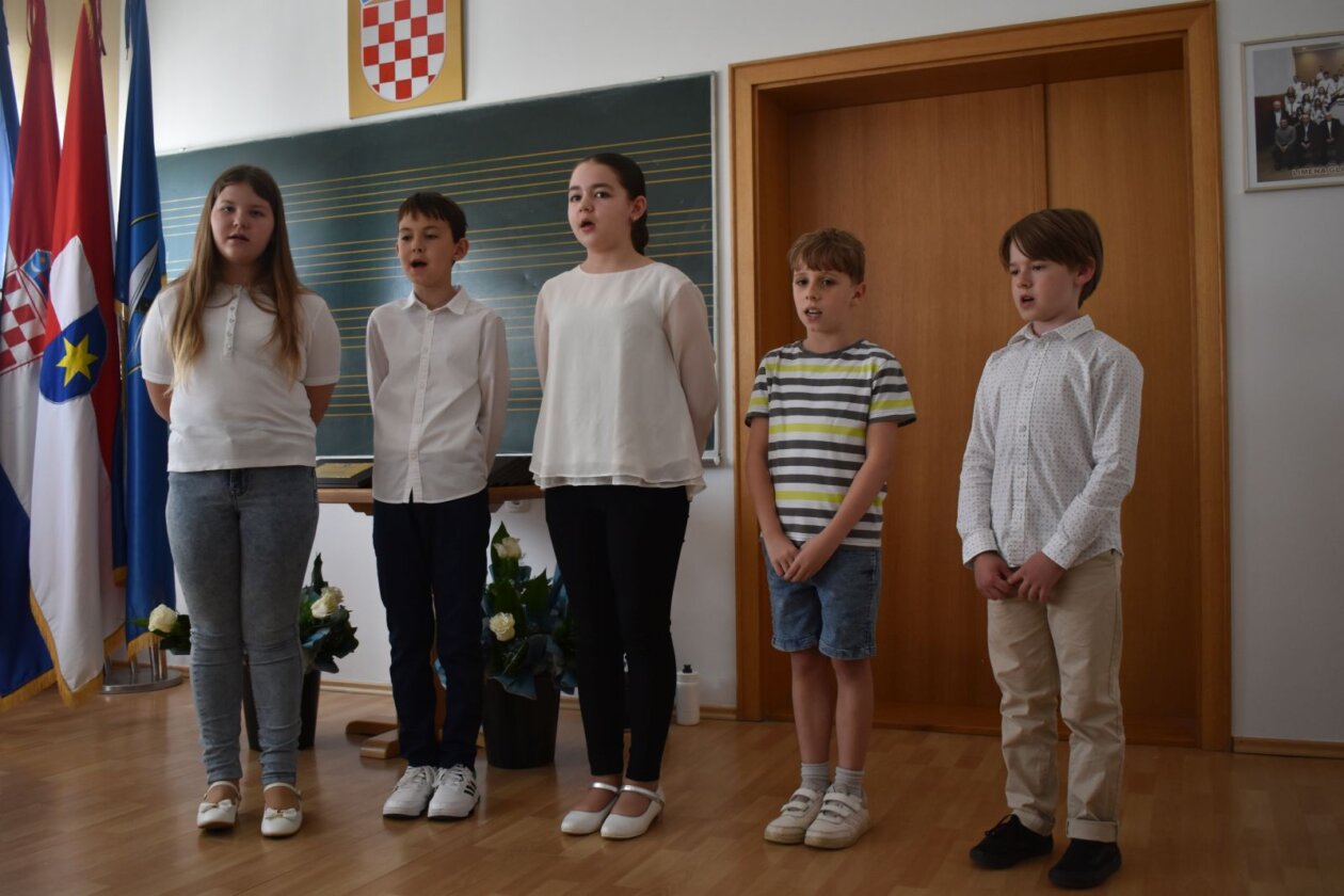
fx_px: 1232
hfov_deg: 57.2
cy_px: 448
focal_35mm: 33
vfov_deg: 40.0
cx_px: 672
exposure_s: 1/250
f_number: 3.8
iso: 640
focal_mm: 22
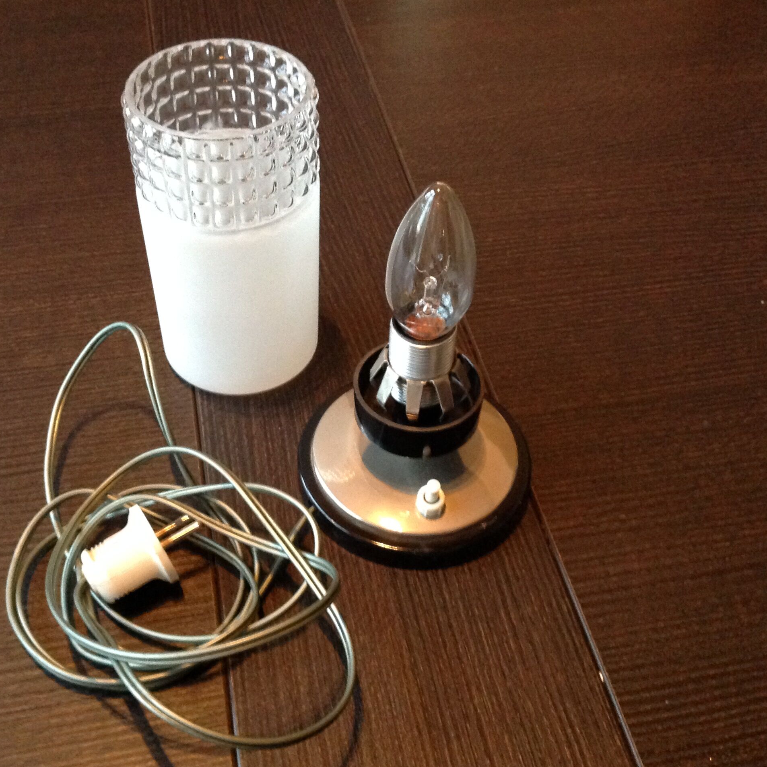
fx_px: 1053
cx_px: 332
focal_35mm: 42
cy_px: 388
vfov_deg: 40.0
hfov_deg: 39.9
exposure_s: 1/15
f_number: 2.4
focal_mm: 4.28
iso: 500
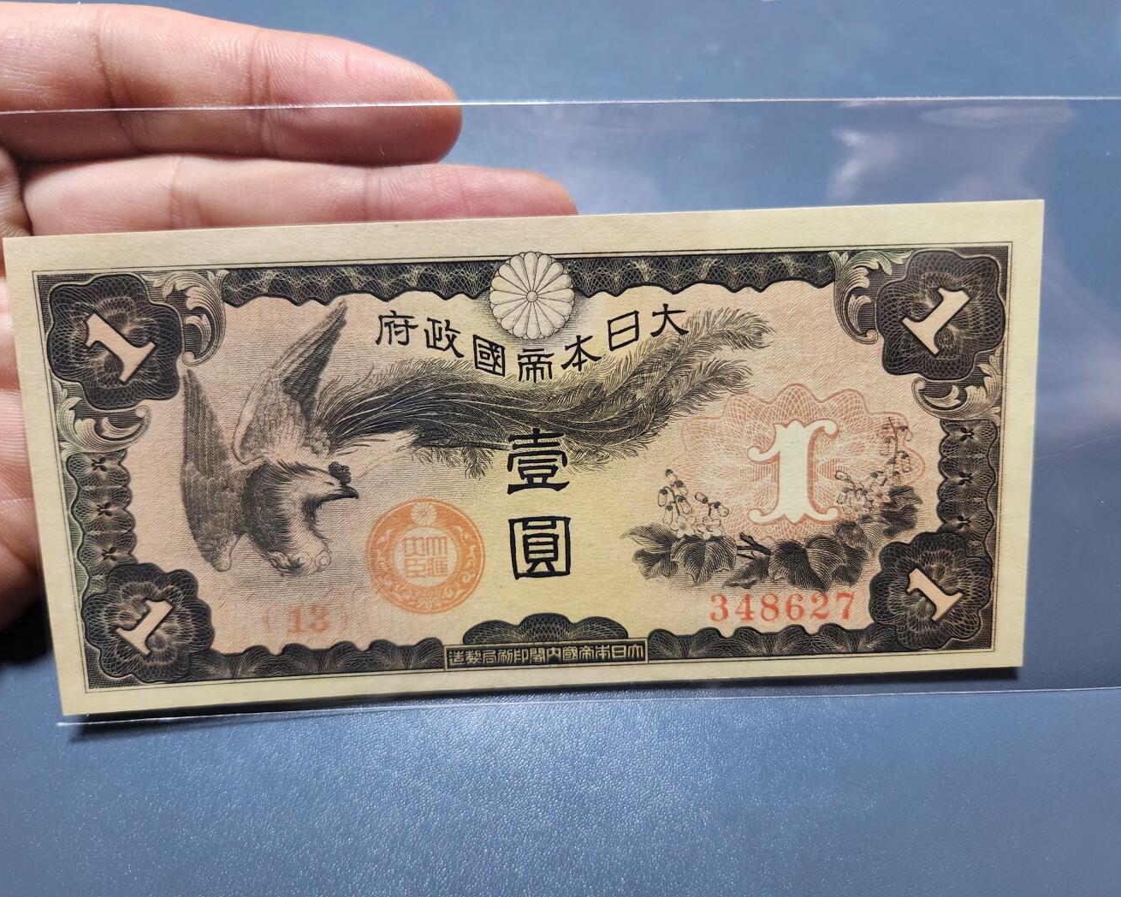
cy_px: 448
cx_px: 566
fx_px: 796
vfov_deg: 58.8
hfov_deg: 70.3
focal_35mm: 24
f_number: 1.8
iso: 800
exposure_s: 1/50.3
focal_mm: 5.4
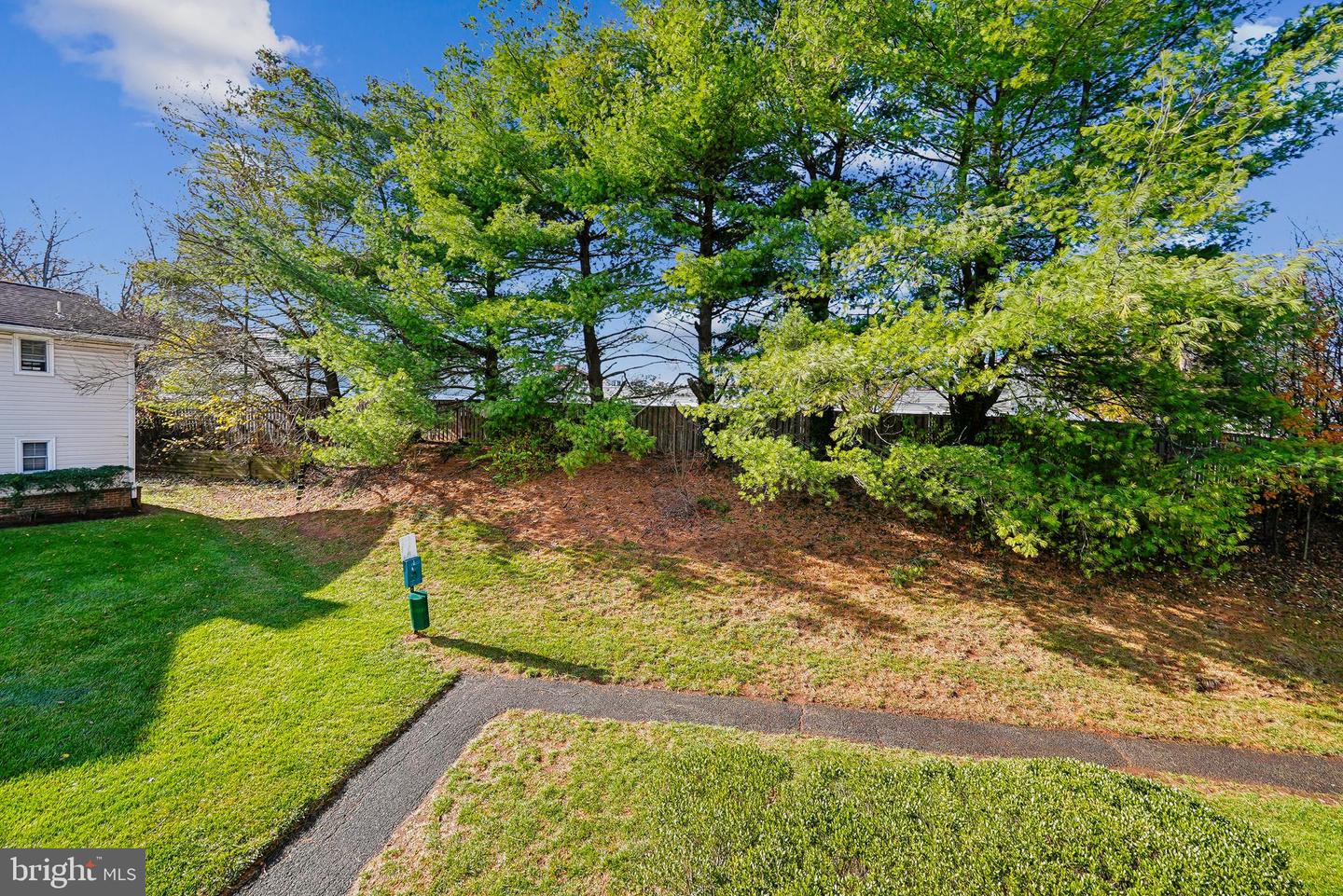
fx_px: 616
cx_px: 672
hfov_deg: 95.0
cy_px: 448
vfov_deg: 72.1
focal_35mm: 16
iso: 80
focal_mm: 16.5
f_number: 4.5
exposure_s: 1/60
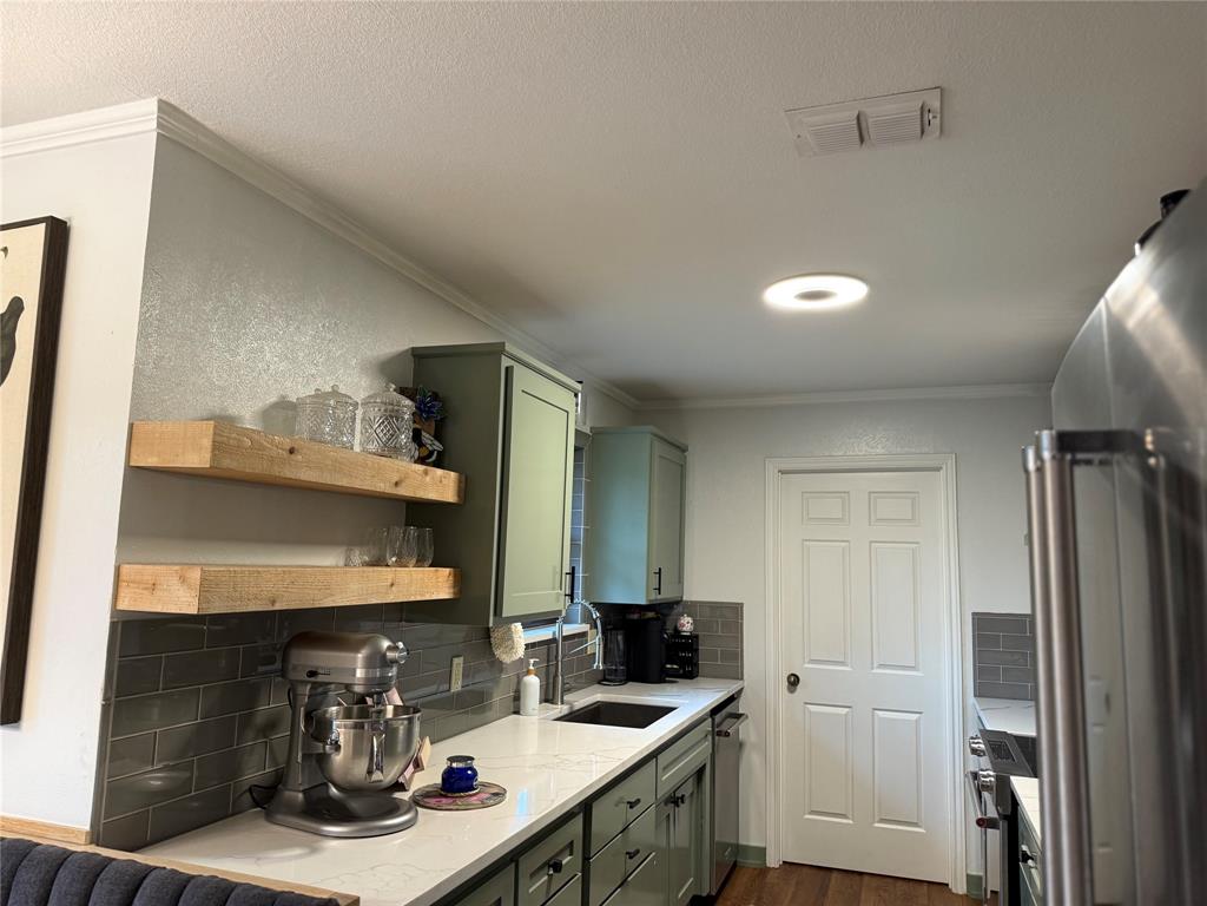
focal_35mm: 24
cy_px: 453
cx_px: 604
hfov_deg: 71.6
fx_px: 837
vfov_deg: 56.8
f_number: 1.78
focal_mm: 6.76
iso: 250
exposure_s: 1/60
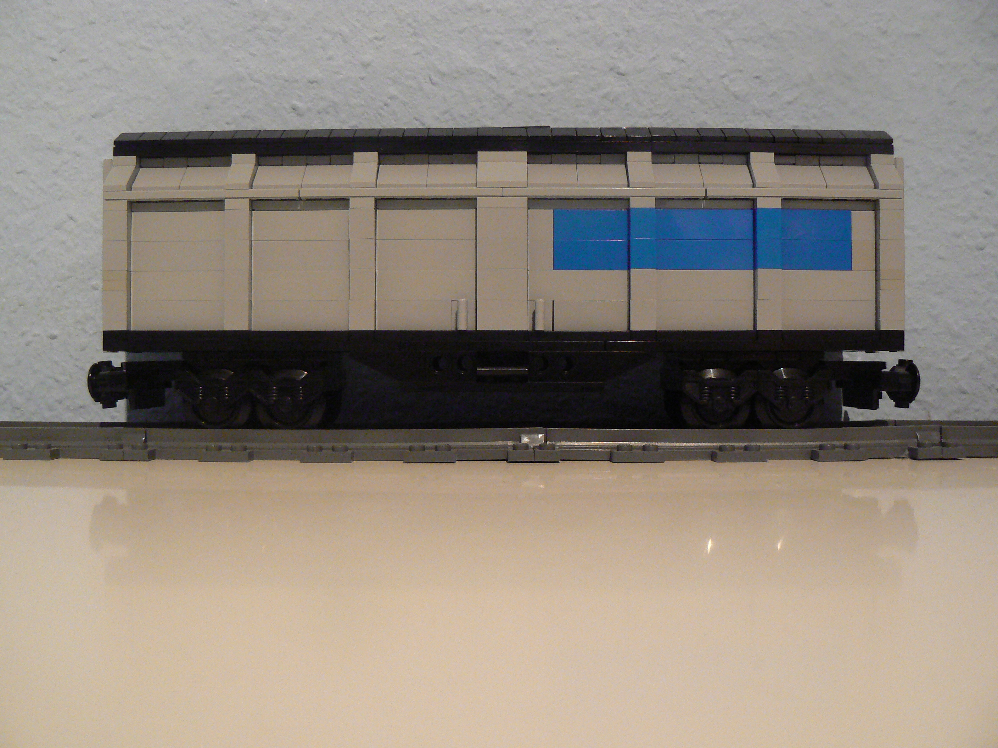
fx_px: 1038
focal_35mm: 36
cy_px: 374
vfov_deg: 39.7
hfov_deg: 51.4
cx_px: 499
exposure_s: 1/2.5
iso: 200
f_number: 2.8
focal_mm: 6
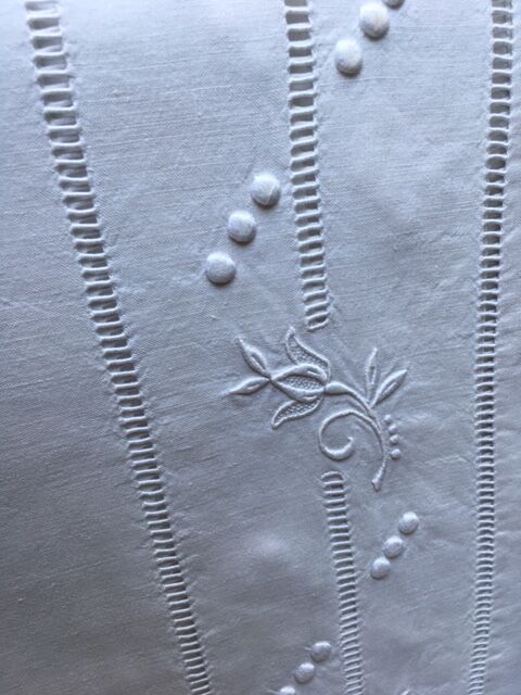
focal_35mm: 29
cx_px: 260
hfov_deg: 48.2
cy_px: 348
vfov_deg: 61.7
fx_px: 582
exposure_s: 1/50
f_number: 2.2
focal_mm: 4.15
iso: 25
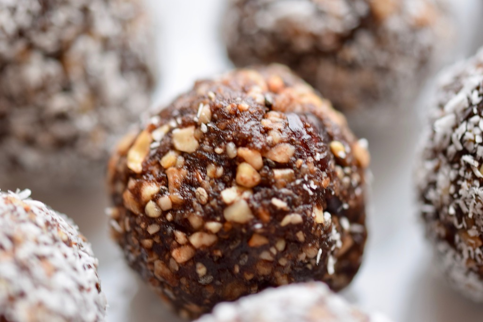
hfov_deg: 13.0
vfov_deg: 8.7
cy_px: 161
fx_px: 2113
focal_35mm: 158
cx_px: 242
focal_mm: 105
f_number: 4
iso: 250
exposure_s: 1/60
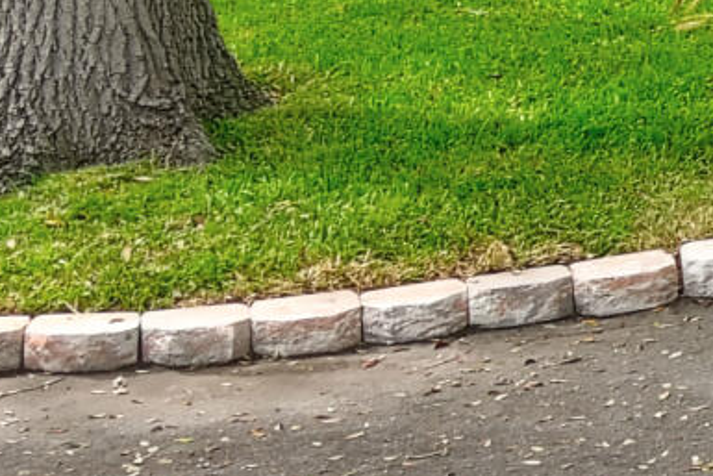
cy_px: -594
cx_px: 1743
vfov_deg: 5.9
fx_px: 4477
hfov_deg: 8.3
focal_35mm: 226
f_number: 8
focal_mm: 10.6
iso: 105
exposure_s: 1/215
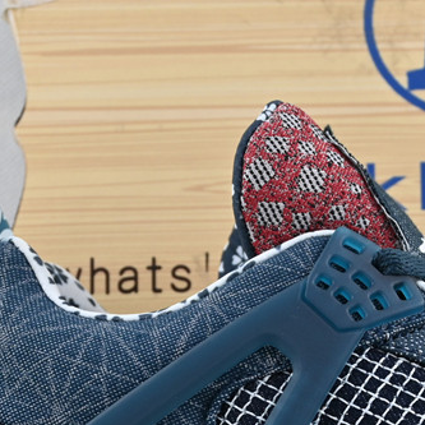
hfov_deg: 12.5
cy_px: 480
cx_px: 457
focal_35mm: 138
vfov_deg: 12.4
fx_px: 1917
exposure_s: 1/50
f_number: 4.8
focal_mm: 30
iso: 100
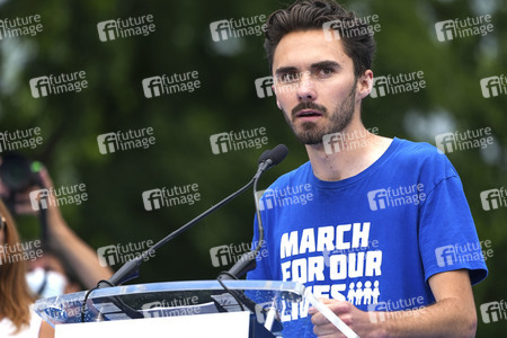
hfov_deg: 6.5
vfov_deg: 4.4
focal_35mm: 315
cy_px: 169
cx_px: 254
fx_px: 4436
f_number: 5.6
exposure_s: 1/1000
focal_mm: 315
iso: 400
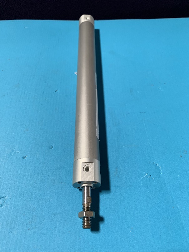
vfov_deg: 67.3
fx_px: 189
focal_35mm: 26
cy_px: 126
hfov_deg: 53.1
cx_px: 94
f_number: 1.8
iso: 160
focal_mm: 4.25
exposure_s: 1/60
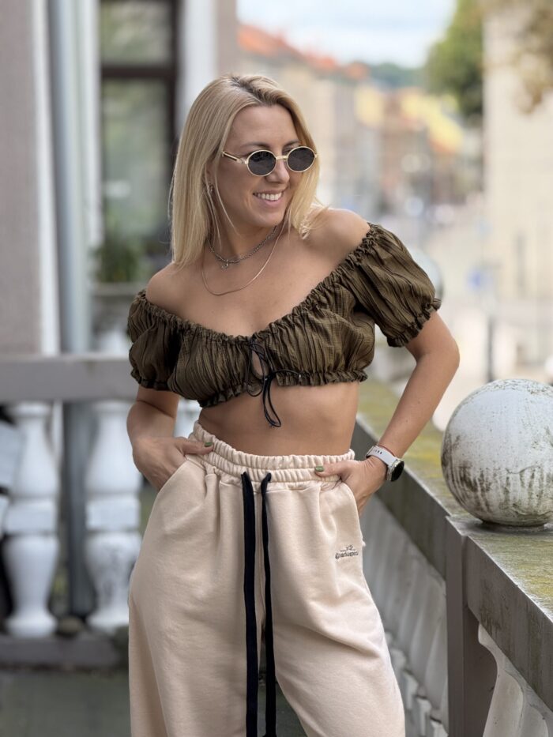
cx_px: 276
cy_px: 368
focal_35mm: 120
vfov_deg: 16.4
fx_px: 2555
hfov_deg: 12.4
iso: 64
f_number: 2.8
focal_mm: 15.66
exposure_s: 1/450
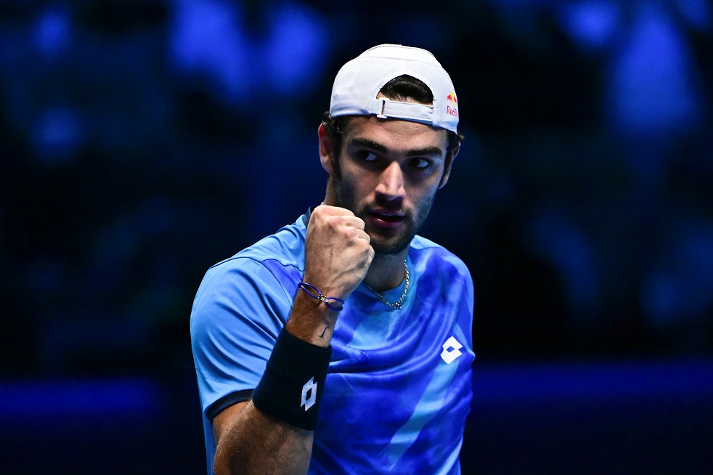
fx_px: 12096
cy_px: 238
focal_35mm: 611
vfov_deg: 2.2
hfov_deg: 3.4
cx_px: 359
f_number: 4
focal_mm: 400
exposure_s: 1/1600
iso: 5000
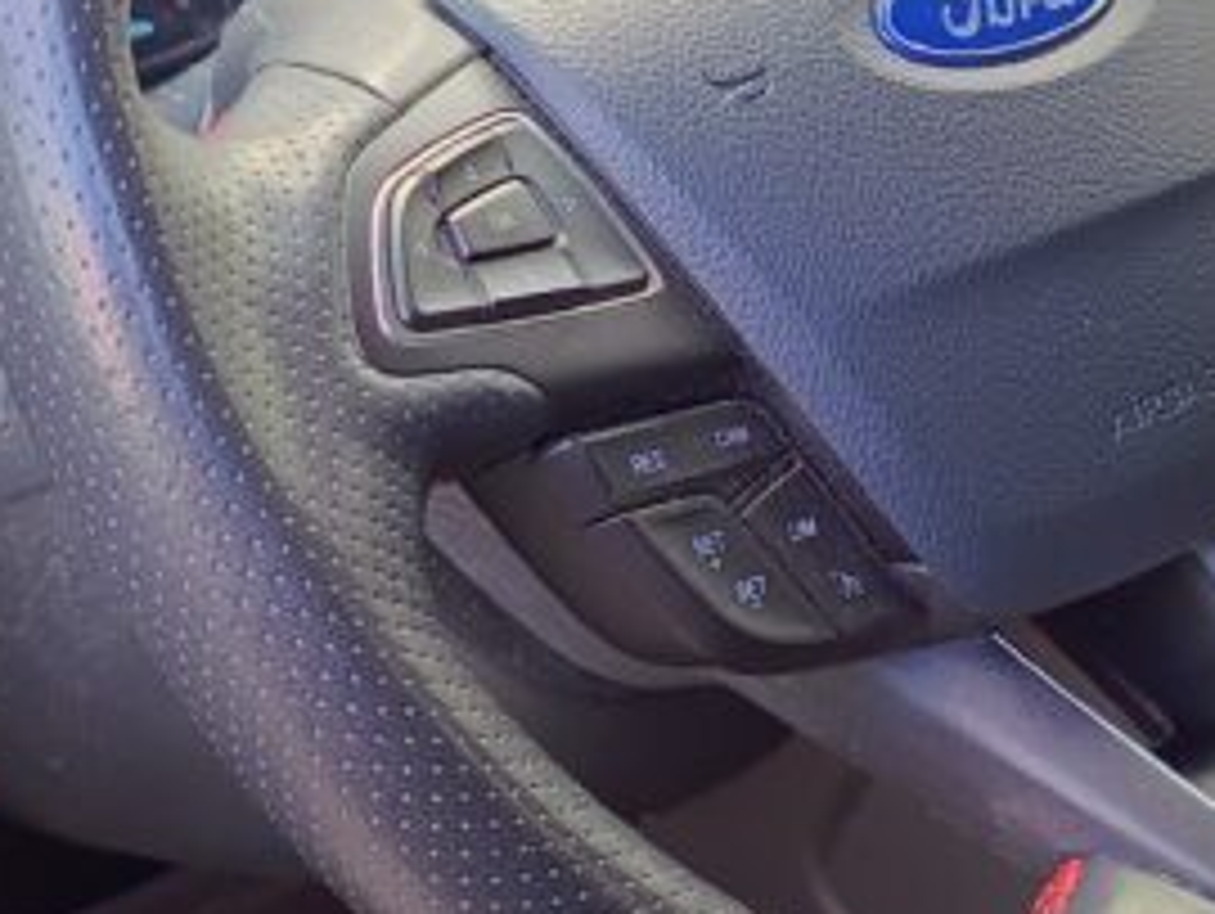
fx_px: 2494
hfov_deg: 27.4
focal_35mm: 71
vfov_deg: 20.5
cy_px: 158
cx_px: 549
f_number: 1.4
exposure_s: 1/100
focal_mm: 5.89
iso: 179
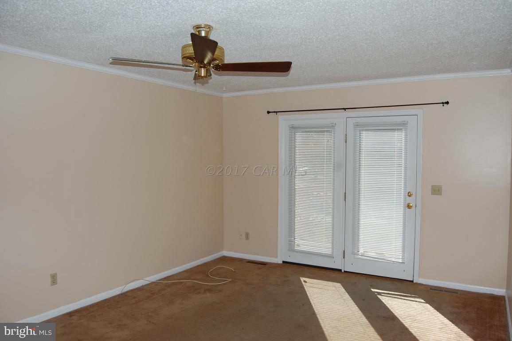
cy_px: 170
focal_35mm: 27
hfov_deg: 67.4
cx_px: 256
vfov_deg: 47.9
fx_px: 384
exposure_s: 1/500
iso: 200
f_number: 5.6
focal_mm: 18
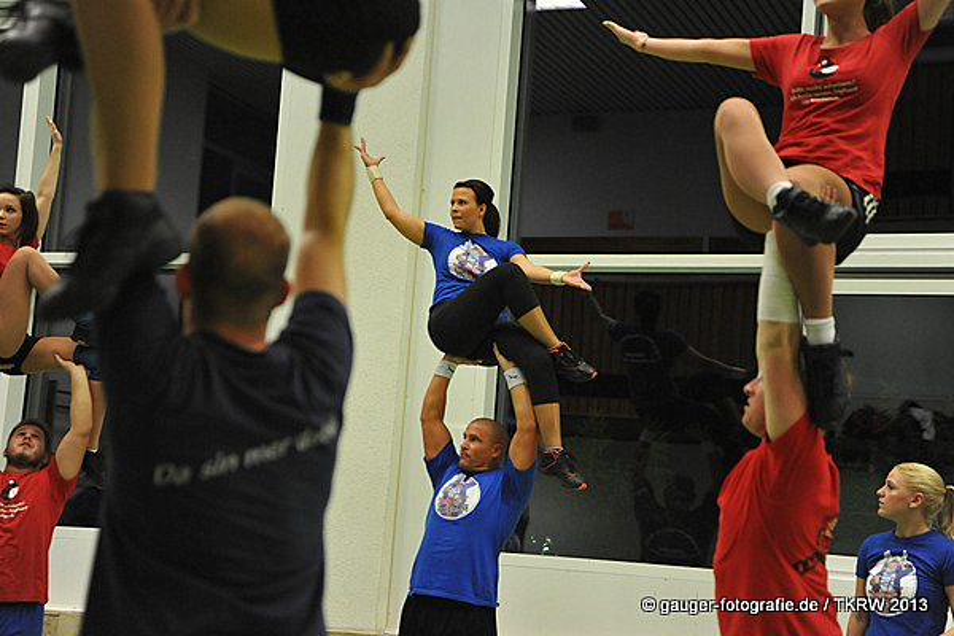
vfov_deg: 19.5
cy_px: 318
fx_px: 1855
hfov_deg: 28.8
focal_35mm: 70
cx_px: 477
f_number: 2.8
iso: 2000
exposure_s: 1/250
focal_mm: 70
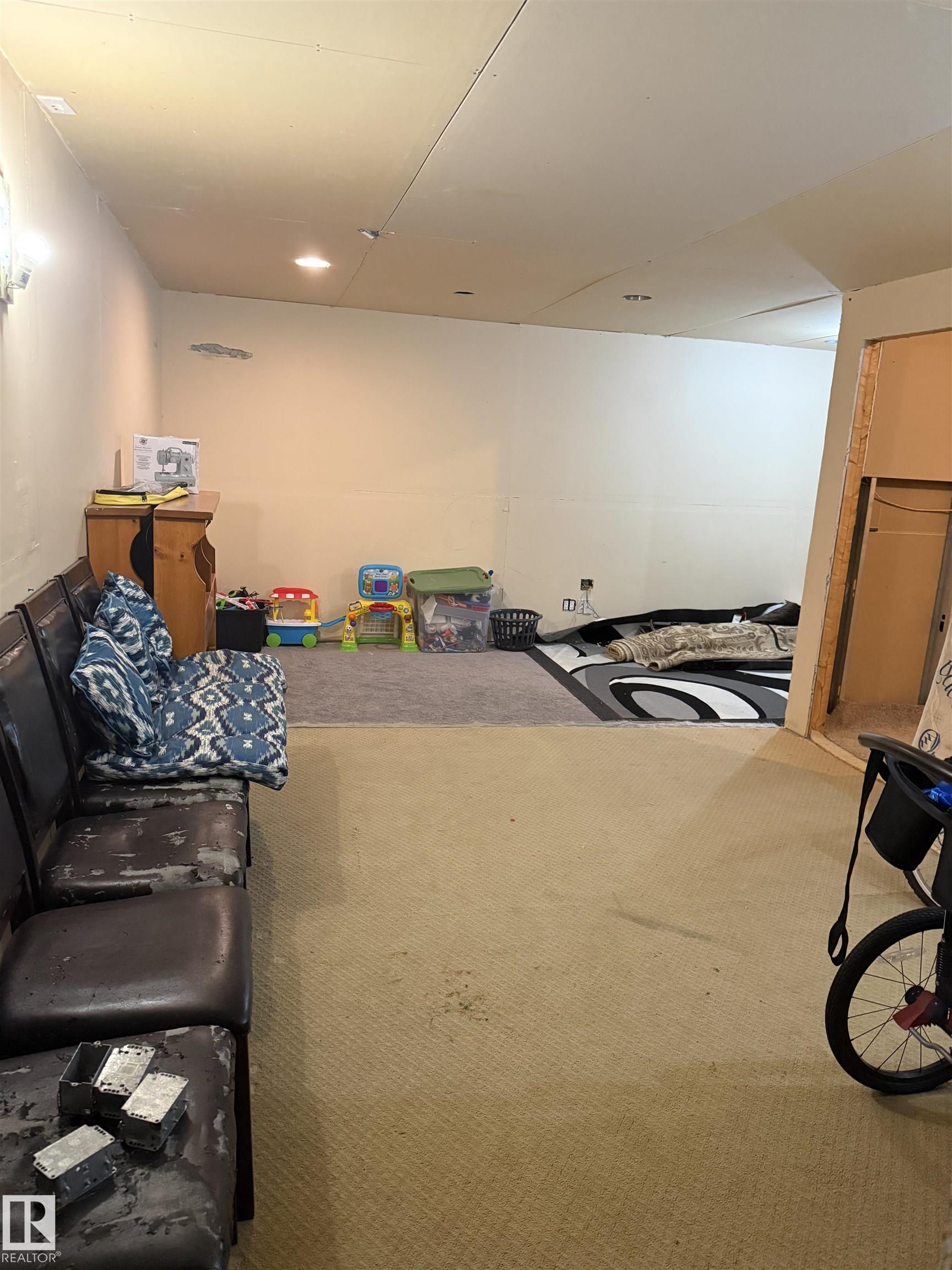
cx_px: 476
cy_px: 635
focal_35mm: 24
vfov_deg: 71.6
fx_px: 880
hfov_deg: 56.8
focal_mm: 6.76
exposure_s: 1/60
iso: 800
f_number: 1.78
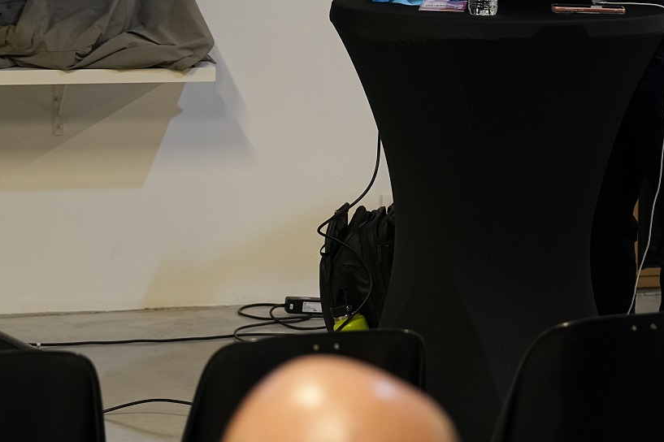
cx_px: 367
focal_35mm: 124
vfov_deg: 11.0
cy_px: 57
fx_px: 2286
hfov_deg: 16.5
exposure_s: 1/25
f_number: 2.8
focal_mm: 45
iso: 800
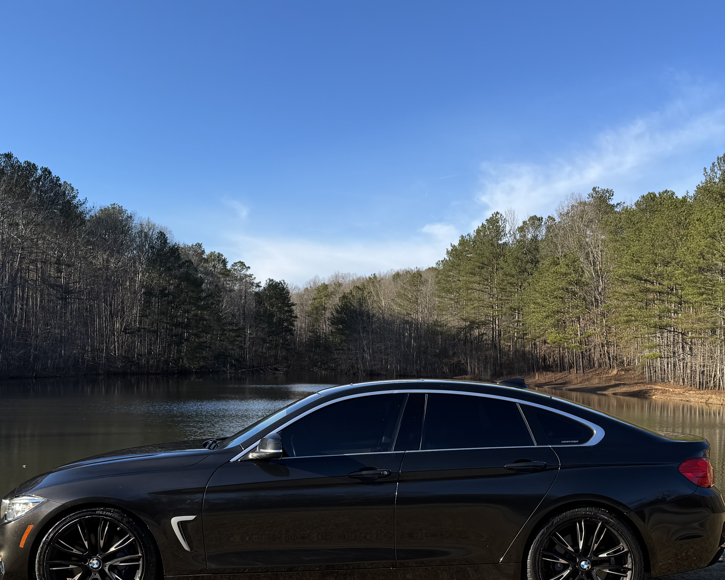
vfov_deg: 37.2
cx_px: 394
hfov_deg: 45.7
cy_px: 356
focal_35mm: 40
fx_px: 858
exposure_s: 1/2252
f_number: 1.78
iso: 80
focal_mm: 6.76
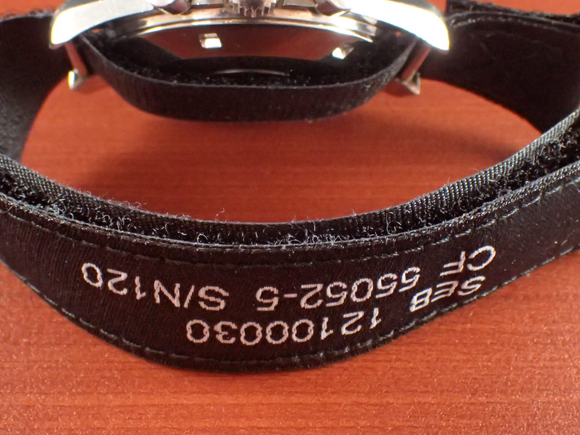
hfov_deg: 31.2
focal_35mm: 62
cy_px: 175
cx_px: 277
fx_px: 1039
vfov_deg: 23.6
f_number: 4
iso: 800
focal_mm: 7.86
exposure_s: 1/50
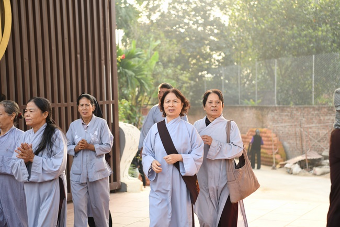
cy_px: 114
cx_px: 170
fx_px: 661
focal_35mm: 70
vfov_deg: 19.4
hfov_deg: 28.9
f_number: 3.5
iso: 250
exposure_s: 1/250
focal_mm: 70
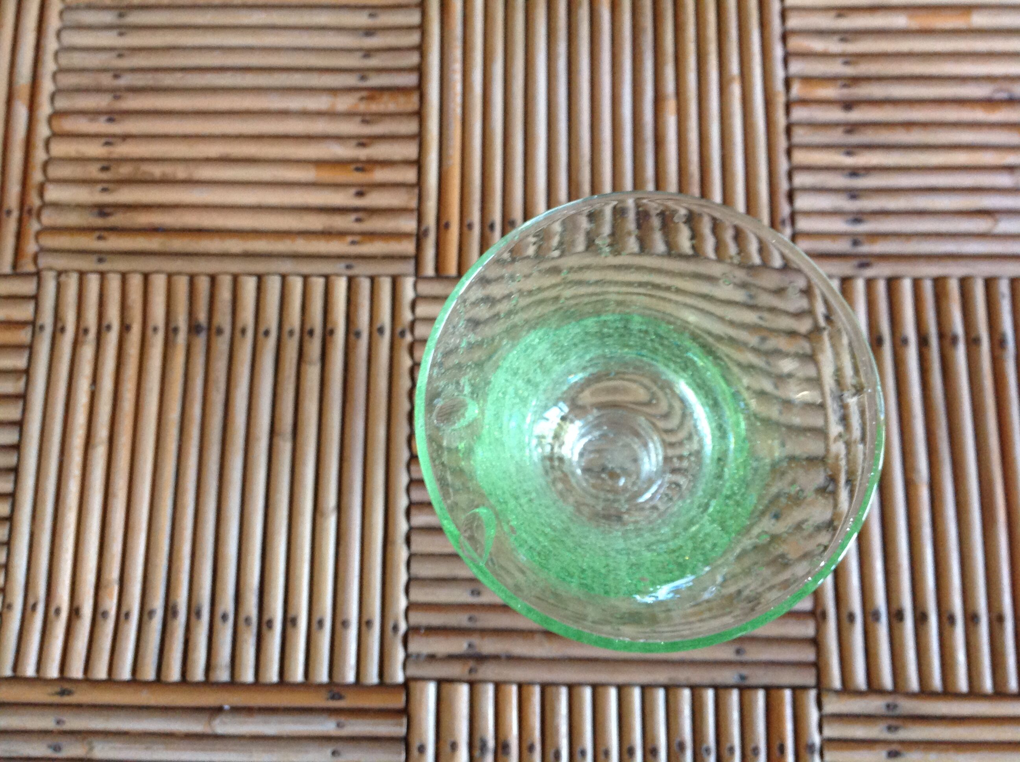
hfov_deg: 52.7
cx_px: 510
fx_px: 1030
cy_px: 381
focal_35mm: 35
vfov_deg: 40.6
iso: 200
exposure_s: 1/15
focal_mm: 4.28
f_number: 2.4
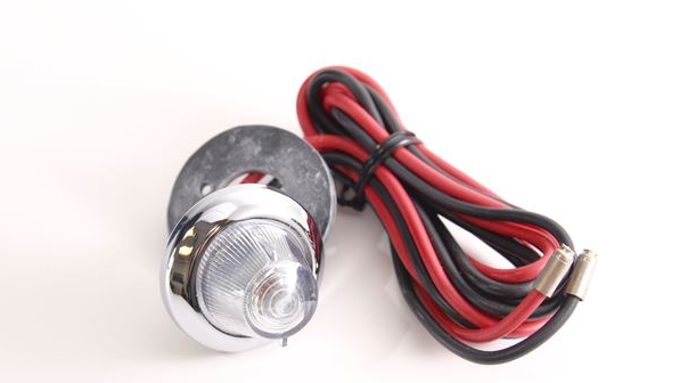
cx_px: 339
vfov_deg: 10.3
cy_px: 214
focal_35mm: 118
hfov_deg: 18.2
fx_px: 2128
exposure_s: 1/250
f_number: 10
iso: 1600
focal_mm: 112
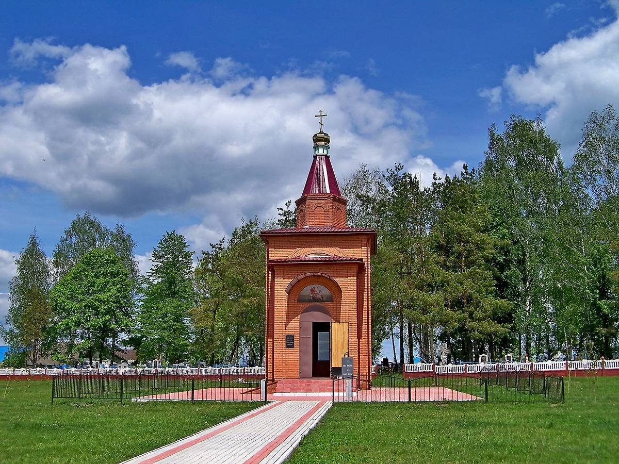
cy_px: 232
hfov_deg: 44.8
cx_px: 310
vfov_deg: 34.3
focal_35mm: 42
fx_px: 751
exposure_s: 1/1250
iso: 100
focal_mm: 7.5
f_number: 3.7
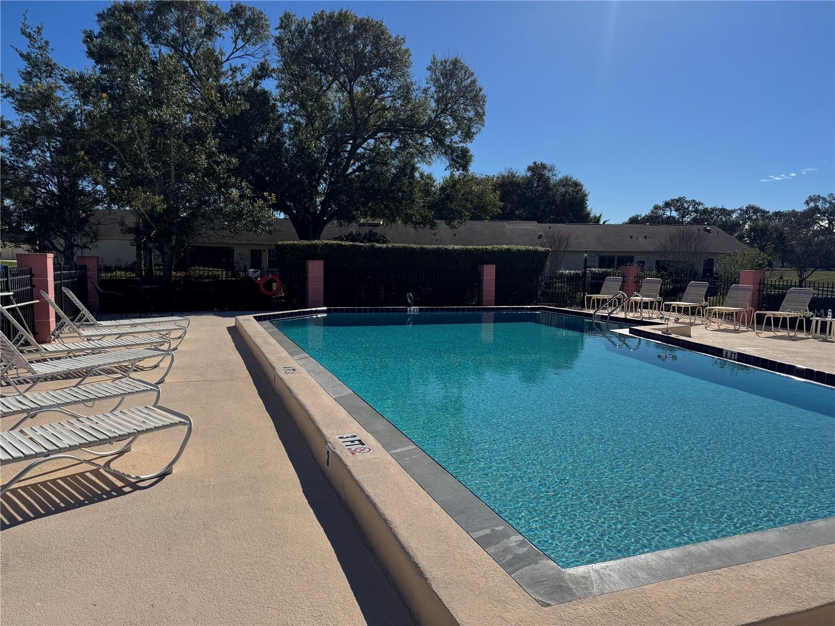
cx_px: 418
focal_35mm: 24
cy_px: 313
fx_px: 579
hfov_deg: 71.6
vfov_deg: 56.8
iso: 80
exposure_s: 1/9009
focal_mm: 6.76
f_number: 1.78
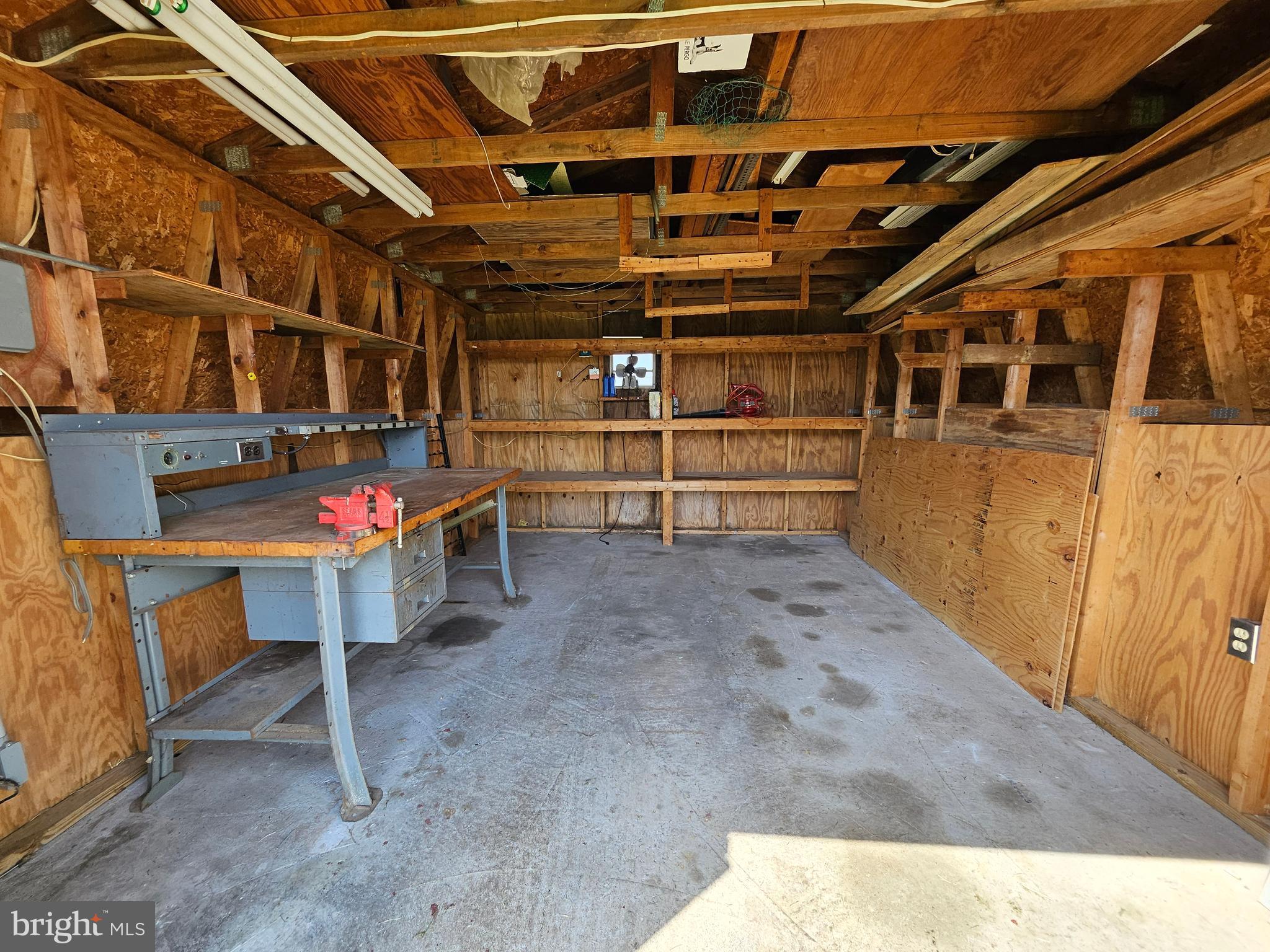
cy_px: 476
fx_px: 477
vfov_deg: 89.9
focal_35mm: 13
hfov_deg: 106.2
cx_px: 635
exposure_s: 1/120
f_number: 2.2
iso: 50
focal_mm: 1.74
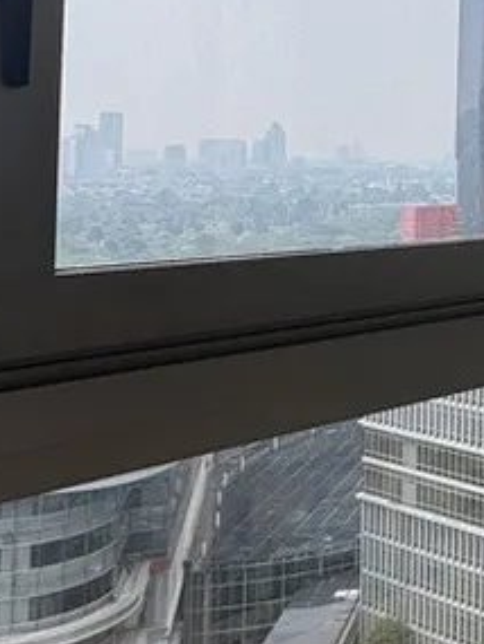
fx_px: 987
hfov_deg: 20.8
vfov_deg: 34.9
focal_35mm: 53
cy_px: 122
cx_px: 828
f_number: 2.2
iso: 40
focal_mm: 2.22
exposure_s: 1/191
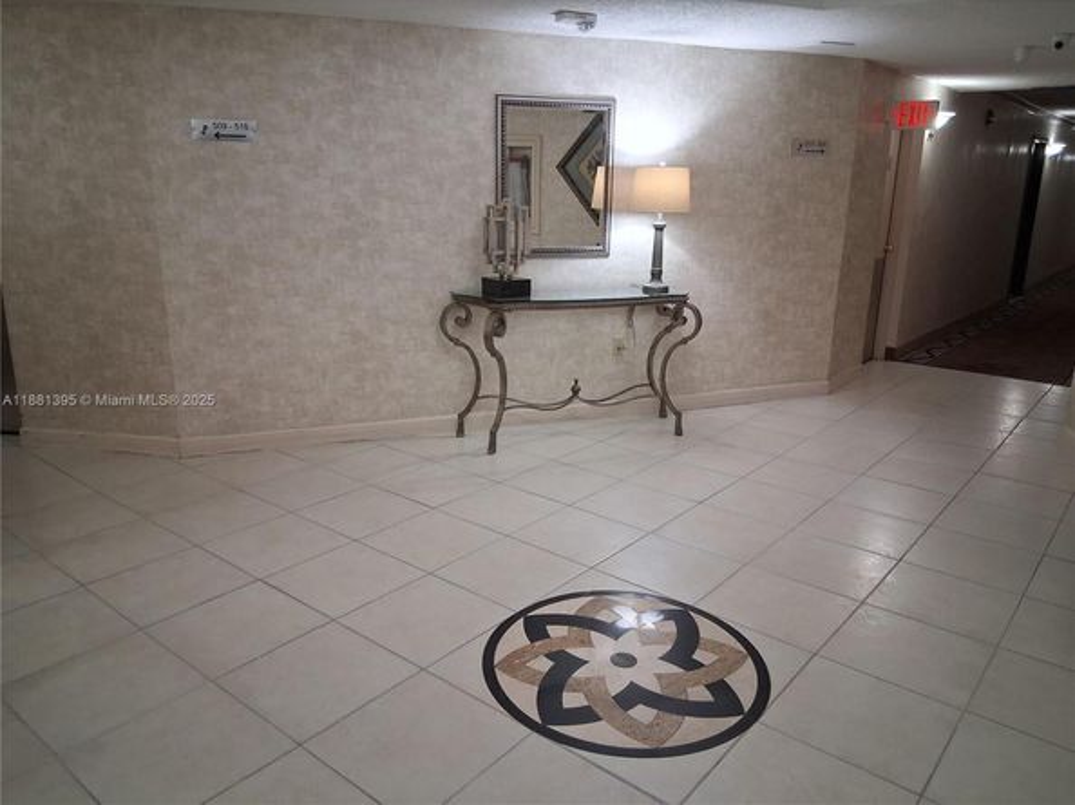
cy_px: 402
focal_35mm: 26
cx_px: 538
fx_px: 807
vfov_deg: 53.0
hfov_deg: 67.3
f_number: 1.8
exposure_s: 1/50
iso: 400
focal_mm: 3.98
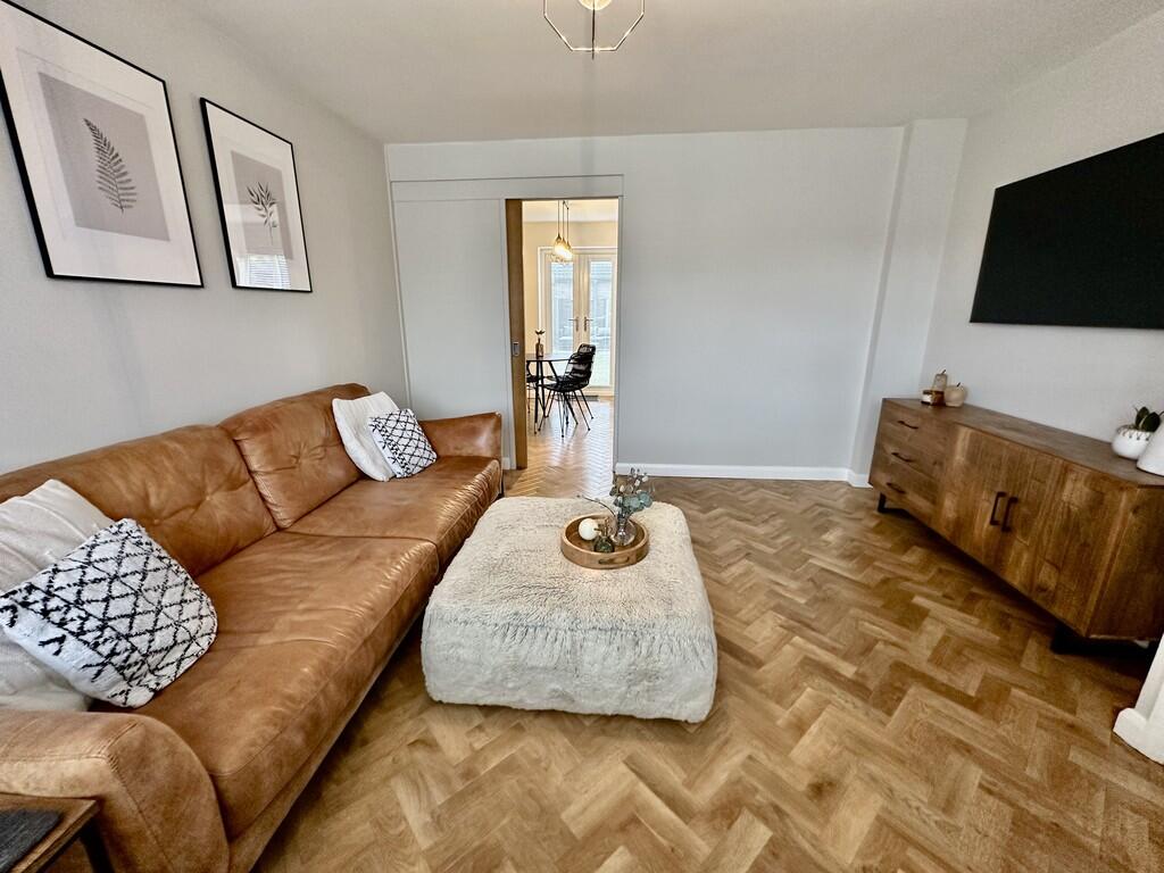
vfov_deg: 85.7
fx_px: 471
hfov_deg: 102.1
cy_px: 436
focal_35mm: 14
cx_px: 582
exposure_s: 1/50
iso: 250
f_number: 2.2
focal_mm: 2.22
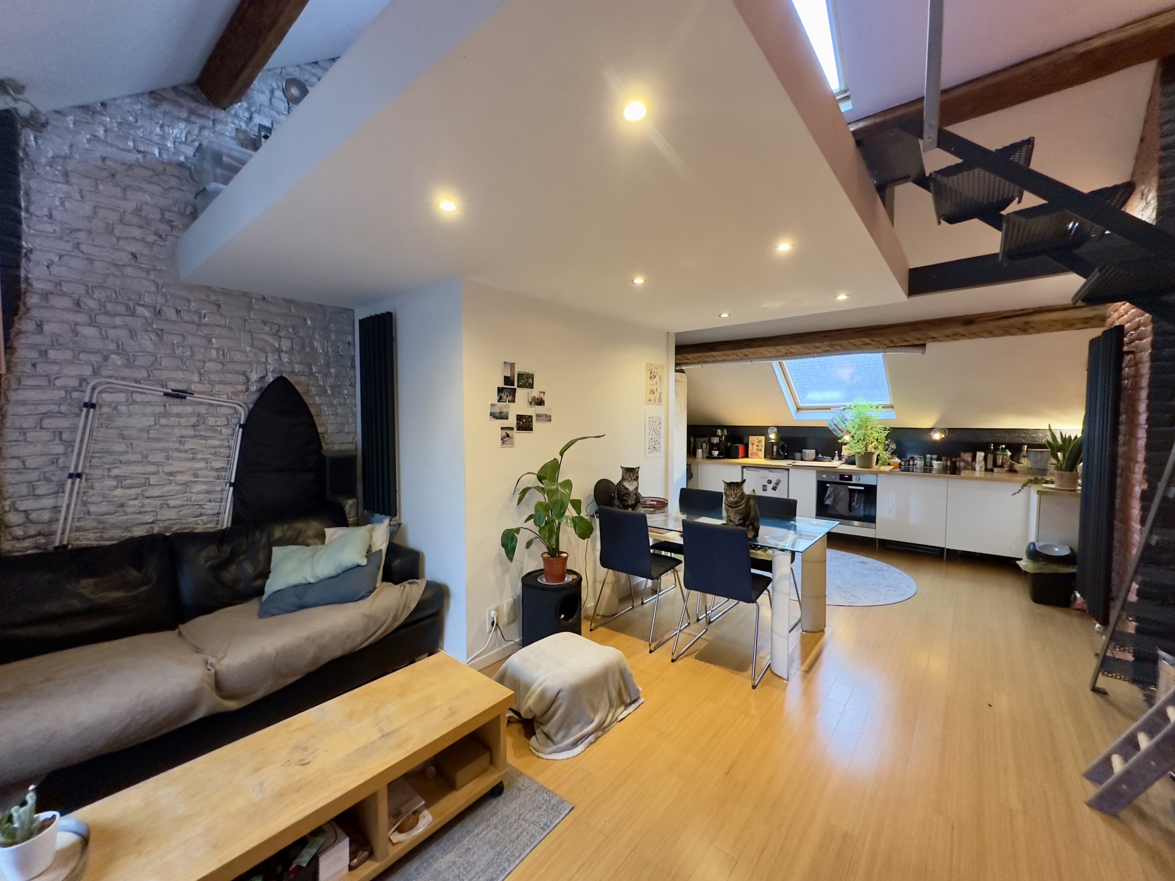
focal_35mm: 14
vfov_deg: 85.7
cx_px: 588
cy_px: 440
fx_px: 475
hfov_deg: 102.1
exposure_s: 1/50
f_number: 2.2
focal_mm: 2.22
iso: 400
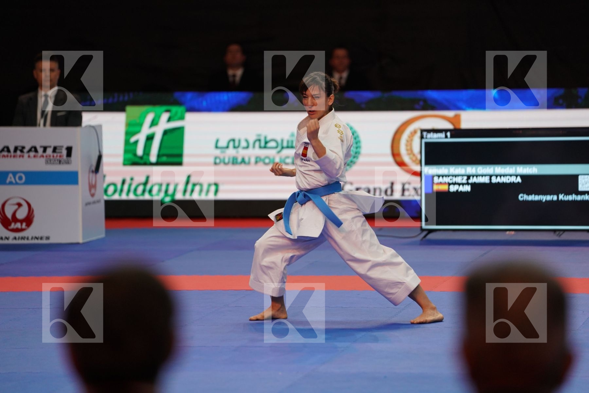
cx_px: 294
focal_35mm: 200
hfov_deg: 10.3
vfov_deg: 6.9
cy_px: 196
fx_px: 3272
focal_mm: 200
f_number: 2.8
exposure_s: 1/250
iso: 1000
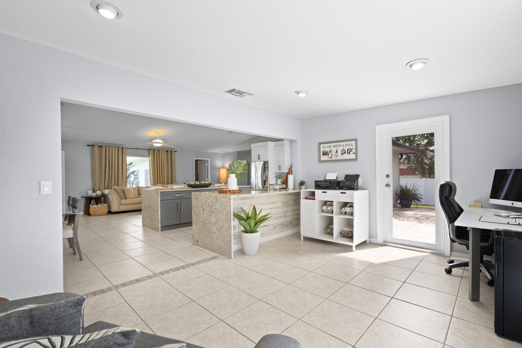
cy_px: 174
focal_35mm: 16
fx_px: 232
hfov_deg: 96.7
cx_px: 261
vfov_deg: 73.8
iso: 400
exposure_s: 1/15
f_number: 9
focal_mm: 16
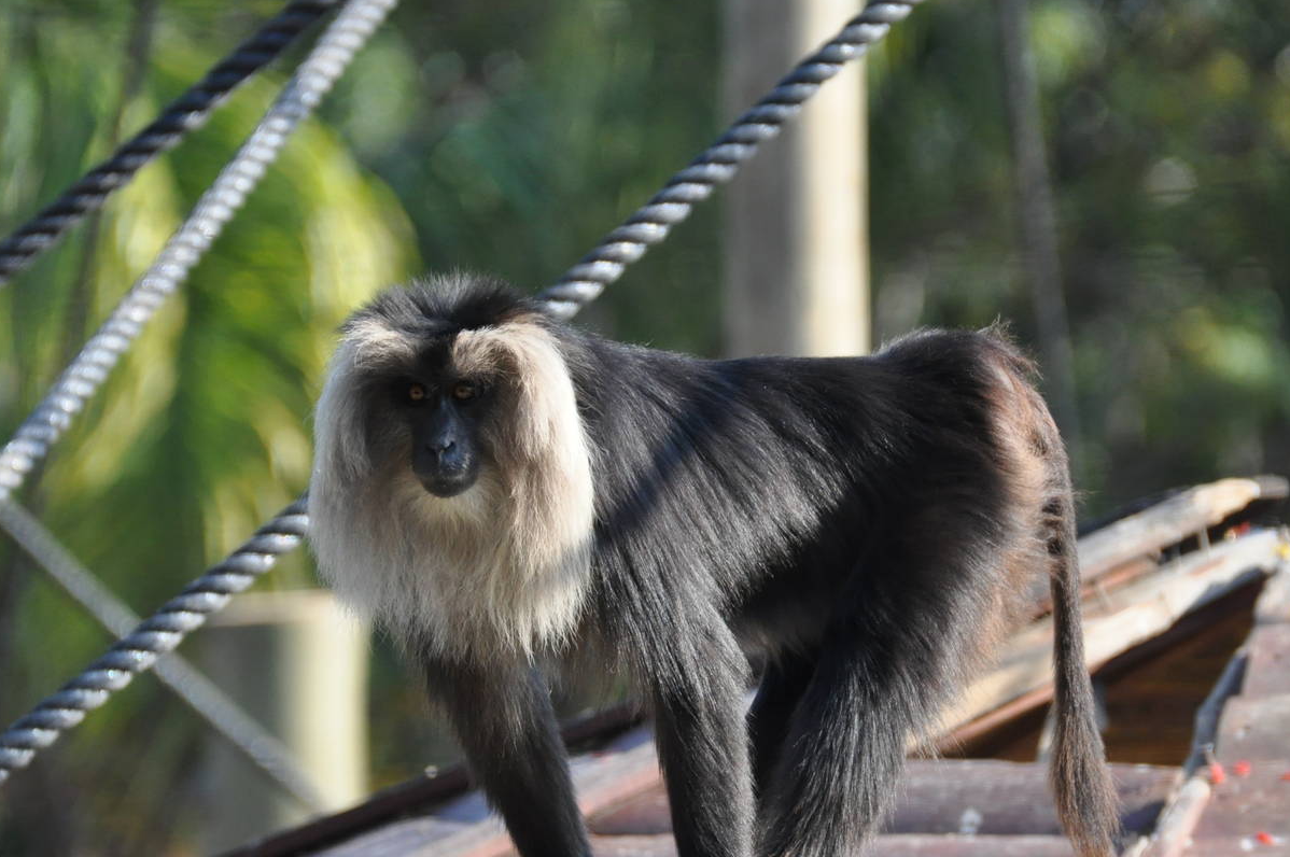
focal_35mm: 561
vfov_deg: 2.4
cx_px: 716
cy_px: 533
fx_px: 20080
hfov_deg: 3.7
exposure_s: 1/800
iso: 1000
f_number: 7.1
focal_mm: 280
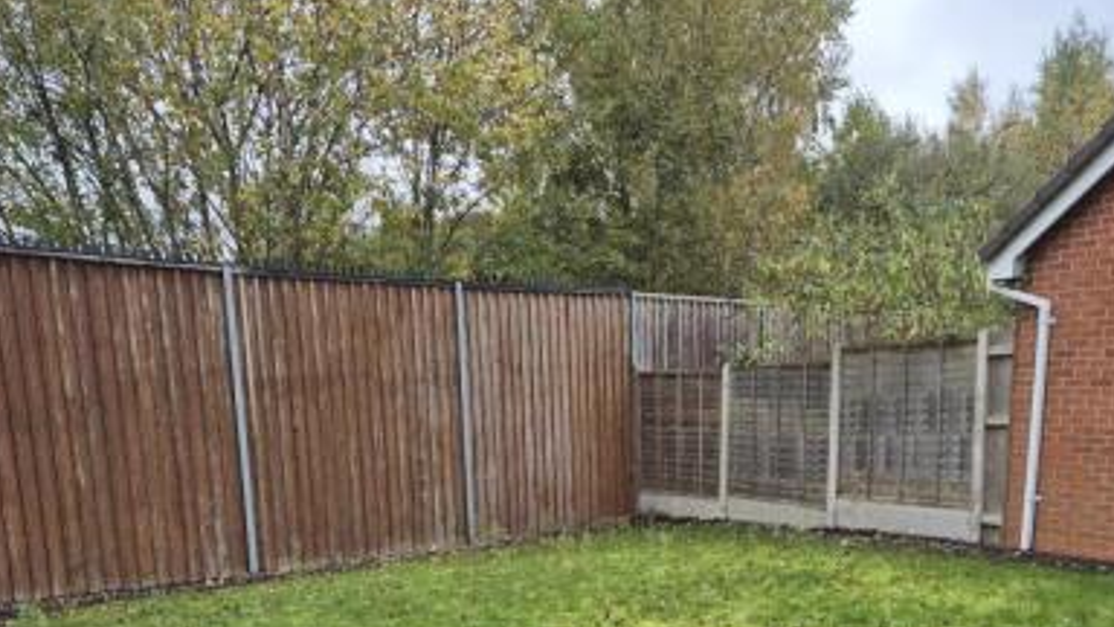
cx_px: 628
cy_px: 602
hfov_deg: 52.6
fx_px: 1122
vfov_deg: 29.5
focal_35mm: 38
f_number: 1.8
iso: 25
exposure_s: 1/215
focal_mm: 5.4
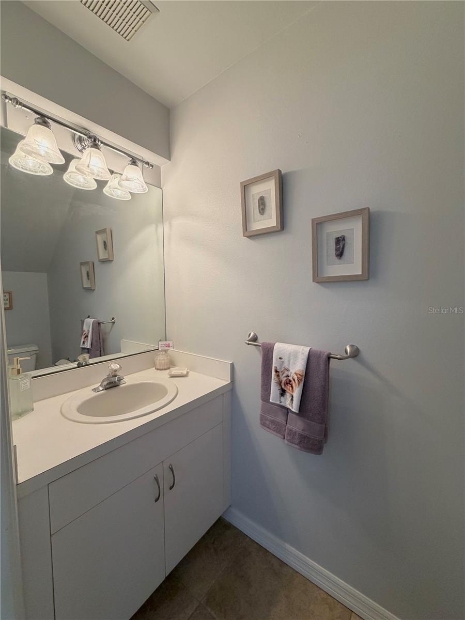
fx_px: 251
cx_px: 232
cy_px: 310
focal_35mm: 14
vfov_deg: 102.1
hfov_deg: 85.7
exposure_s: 1/120
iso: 250
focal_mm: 2.22
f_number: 2.2
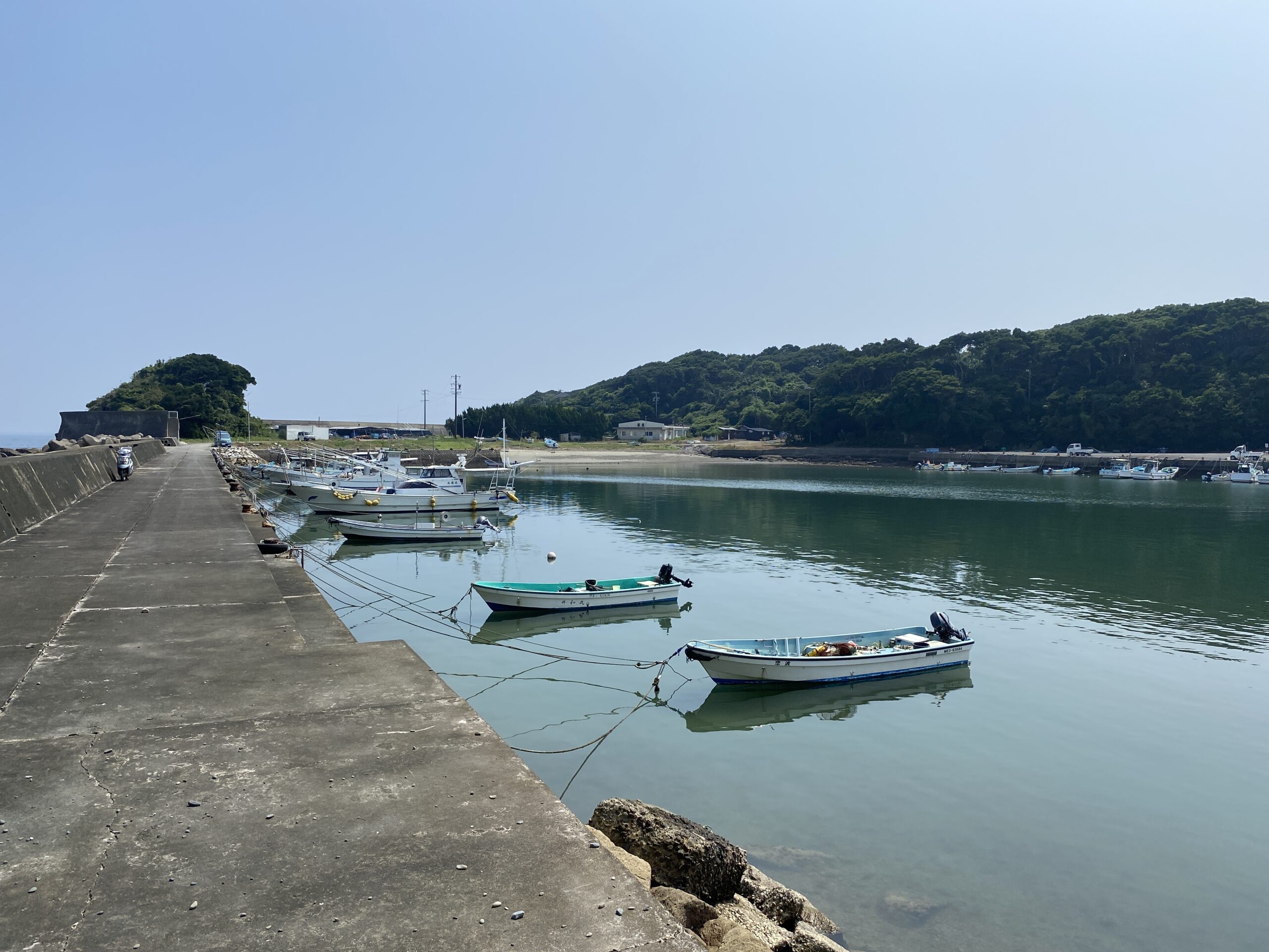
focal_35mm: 26
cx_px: 634
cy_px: 476
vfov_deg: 53.1
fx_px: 953
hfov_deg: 67.3
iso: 32
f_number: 1.8
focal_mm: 4.25
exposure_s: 1/5495
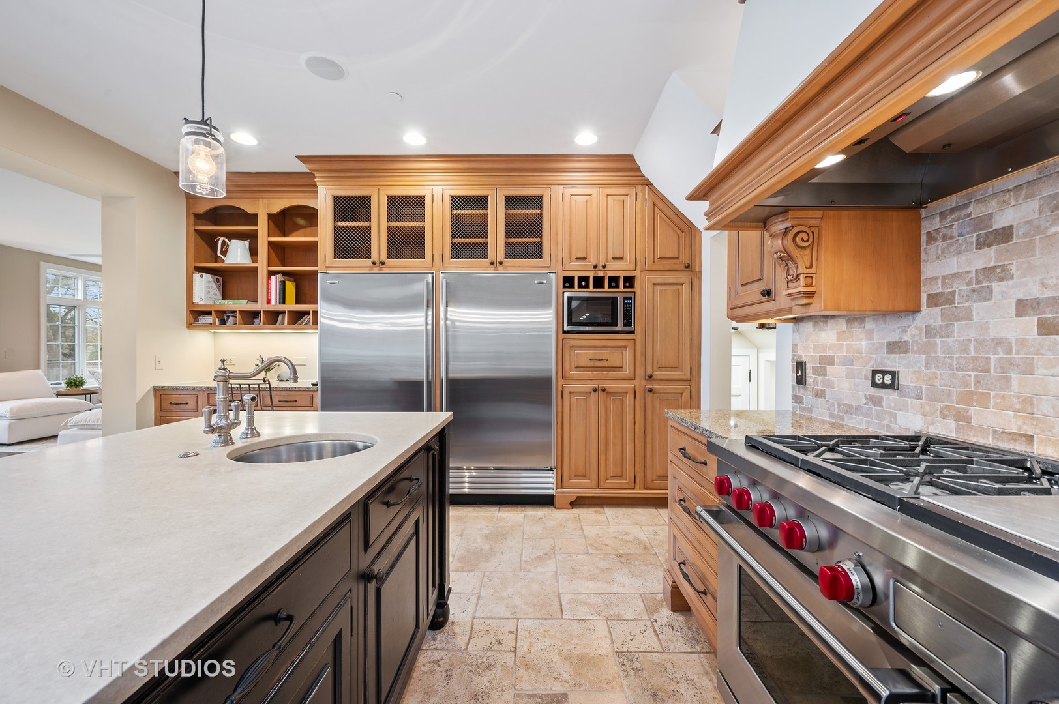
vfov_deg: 81.1
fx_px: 411
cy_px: 352
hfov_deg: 104.3
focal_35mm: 14
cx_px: 530
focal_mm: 14
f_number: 9
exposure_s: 1.6
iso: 100
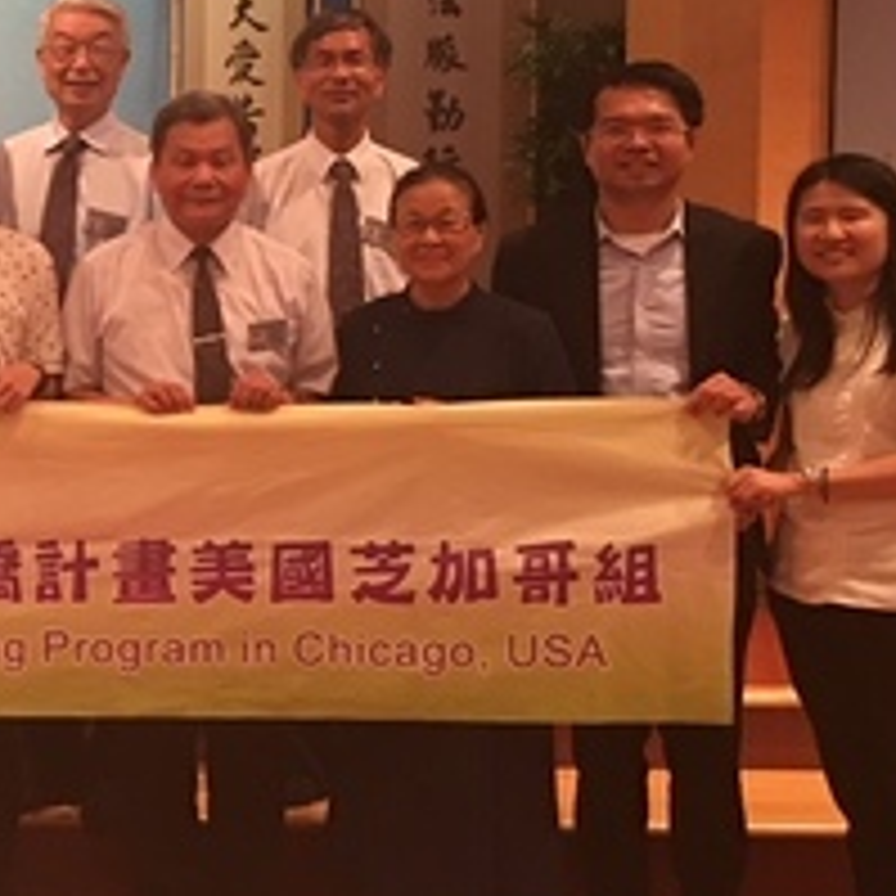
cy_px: 344
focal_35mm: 80
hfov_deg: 19.8
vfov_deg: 21.6
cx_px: -297
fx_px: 2343
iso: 80
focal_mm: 4.15
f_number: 2.2
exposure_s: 1/10
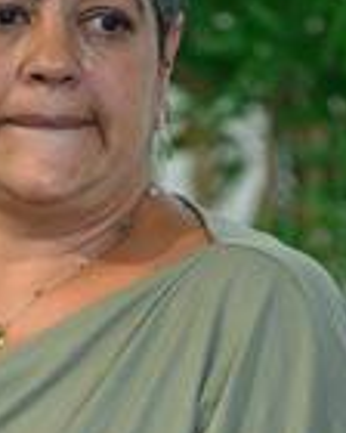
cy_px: 551
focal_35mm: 963
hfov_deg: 1.6
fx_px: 12327
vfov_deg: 2.0
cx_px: 80
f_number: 2.8
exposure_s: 1/400
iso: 1250
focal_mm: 200
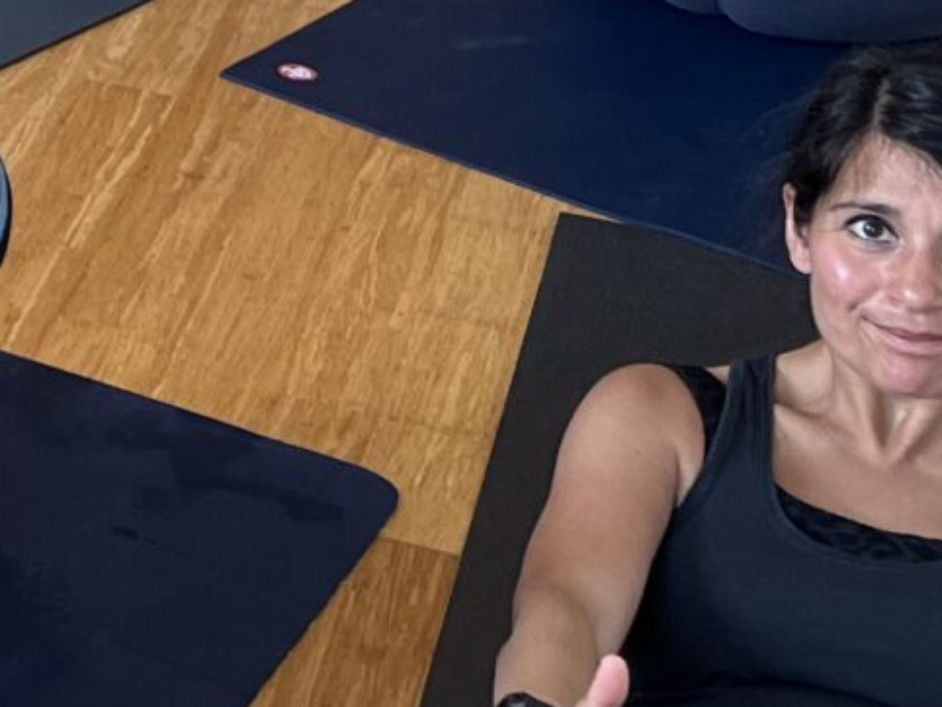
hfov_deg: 13.0
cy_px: -463
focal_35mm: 138
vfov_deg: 10.3
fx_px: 3757
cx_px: -749
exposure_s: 1/100
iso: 80
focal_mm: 5.1
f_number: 1.6
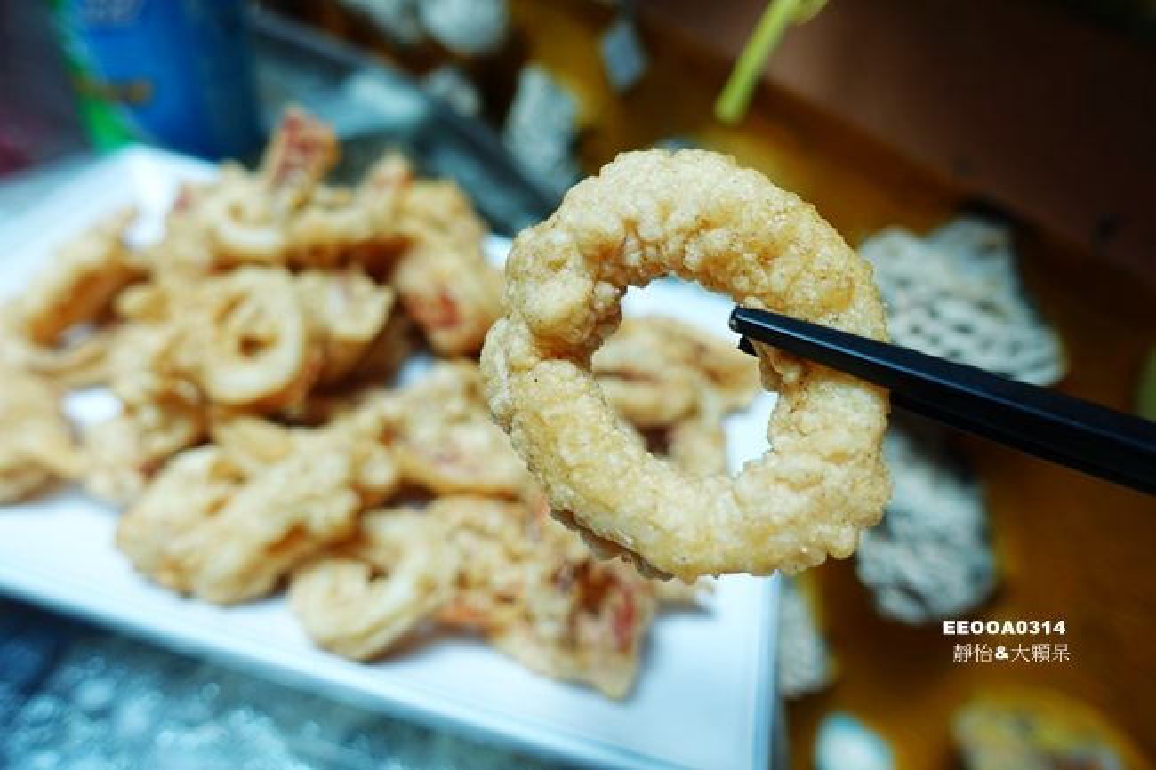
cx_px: 578
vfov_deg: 53.1
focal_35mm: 24
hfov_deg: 73.8
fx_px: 770
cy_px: 385
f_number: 2.8
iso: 125
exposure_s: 1/60
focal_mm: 8.8
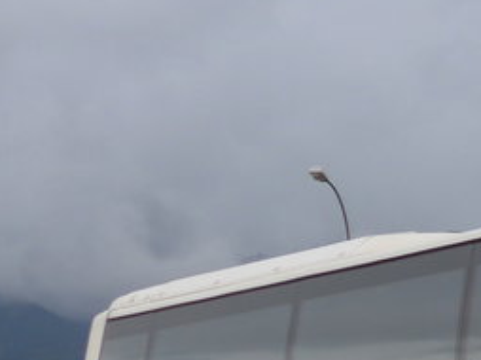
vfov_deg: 7.6
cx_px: 1028
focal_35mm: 194
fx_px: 2693
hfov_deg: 9.4
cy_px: 347
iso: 80
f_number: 2.8
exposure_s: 1/160
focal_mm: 8.4
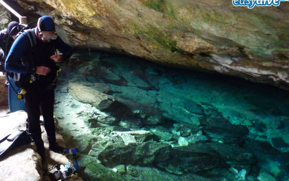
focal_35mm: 36
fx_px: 284
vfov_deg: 35.3
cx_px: 147
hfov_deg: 54.0
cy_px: 101
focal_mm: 5.5
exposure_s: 1/20
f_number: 2.8
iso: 800
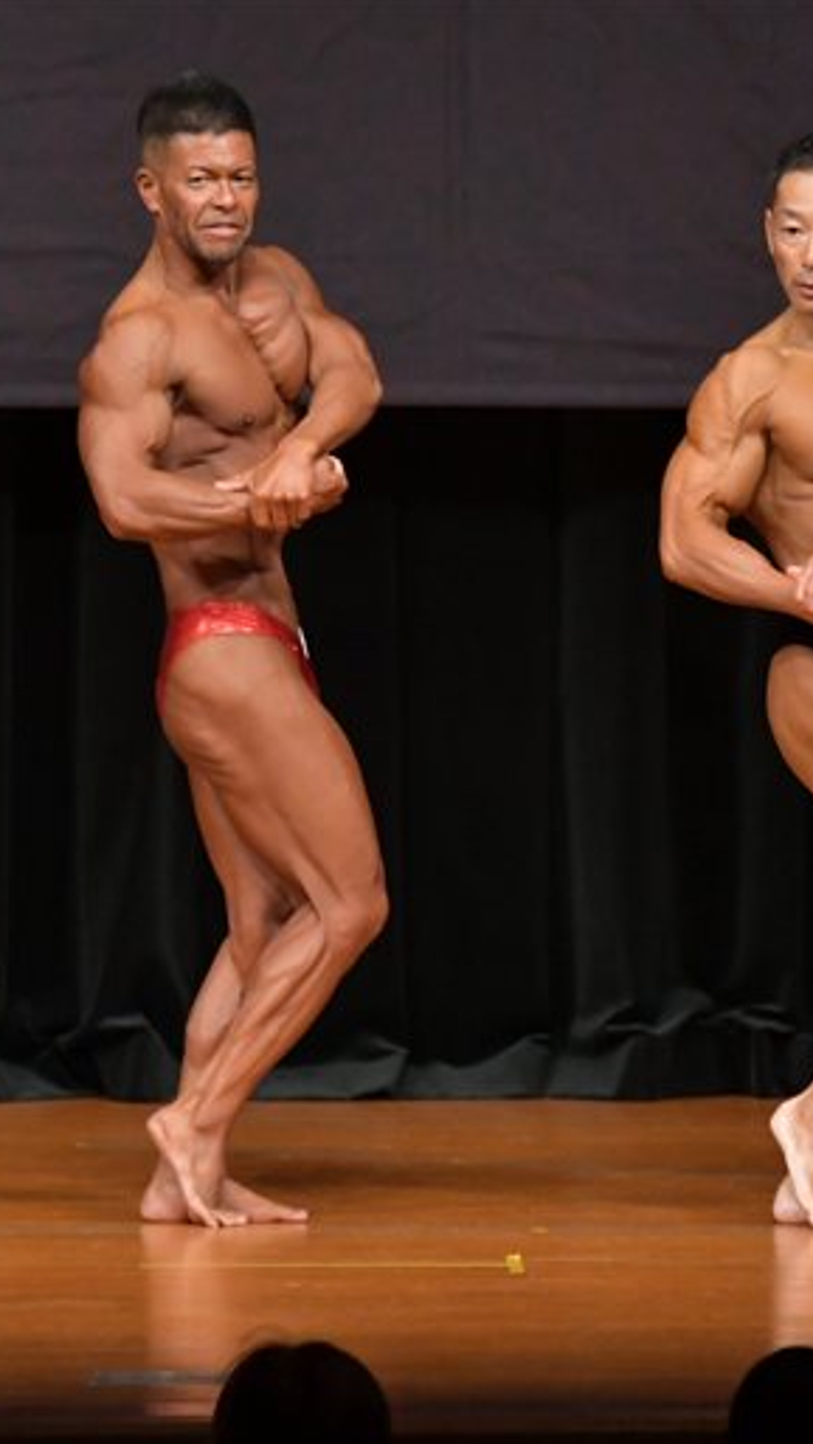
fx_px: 16346
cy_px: 723
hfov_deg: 2.8
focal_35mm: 427
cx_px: 873
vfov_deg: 5.1
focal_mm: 180
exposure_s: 1/400
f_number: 5.6
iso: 5000
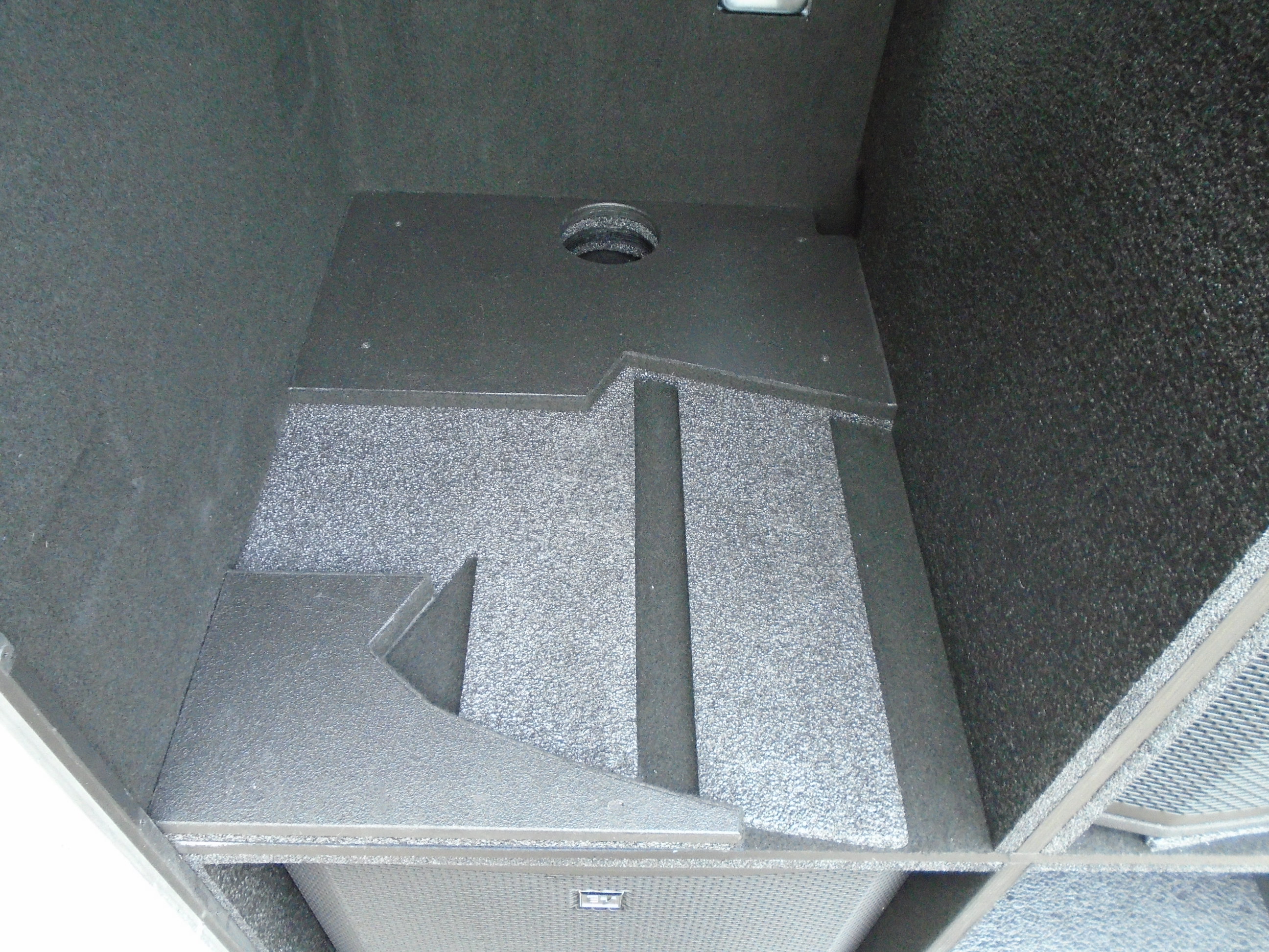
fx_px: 953
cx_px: 634
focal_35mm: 26
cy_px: 476
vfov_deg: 53.1
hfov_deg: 67.3
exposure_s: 1/60
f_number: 3.2
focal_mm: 4.6
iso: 500
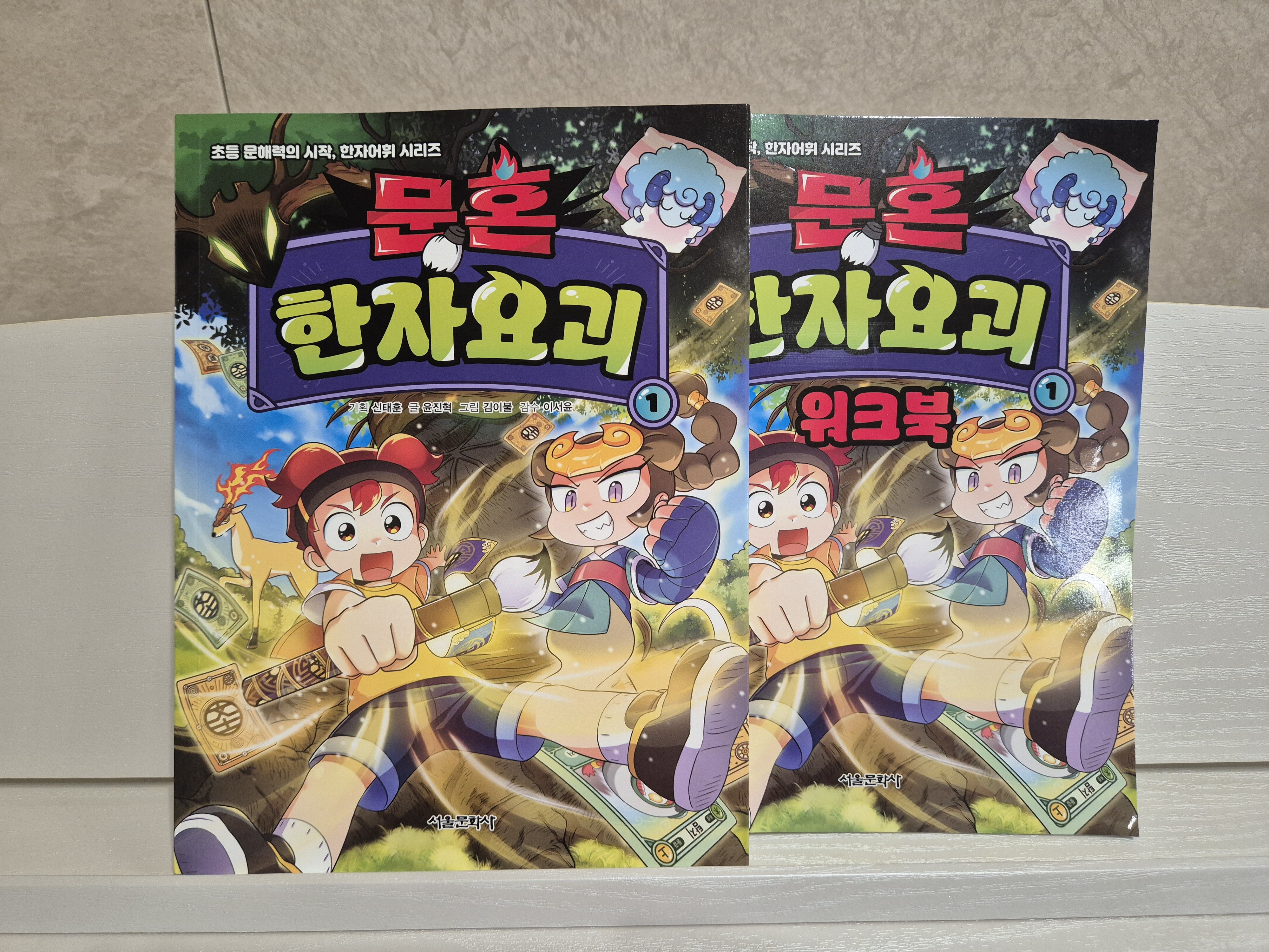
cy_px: 476
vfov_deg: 58.9
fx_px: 843
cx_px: 634
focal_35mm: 23
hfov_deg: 73.9
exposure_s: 1/120
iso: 640
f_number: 1.8
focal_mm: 5.4
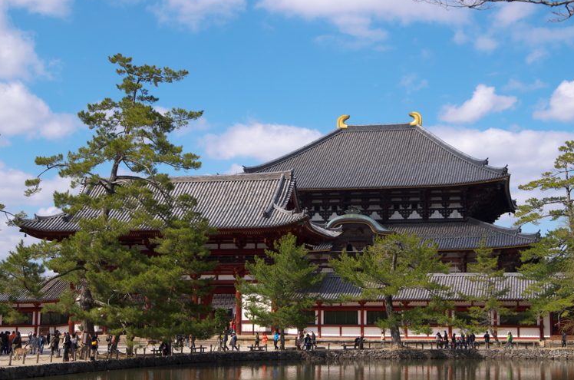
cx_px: 344
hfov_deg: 31.9
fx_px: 1002
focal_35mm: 63
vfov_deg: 21.5
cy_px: 190
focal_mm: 31
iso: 100
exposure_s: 1/400
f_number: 7.1
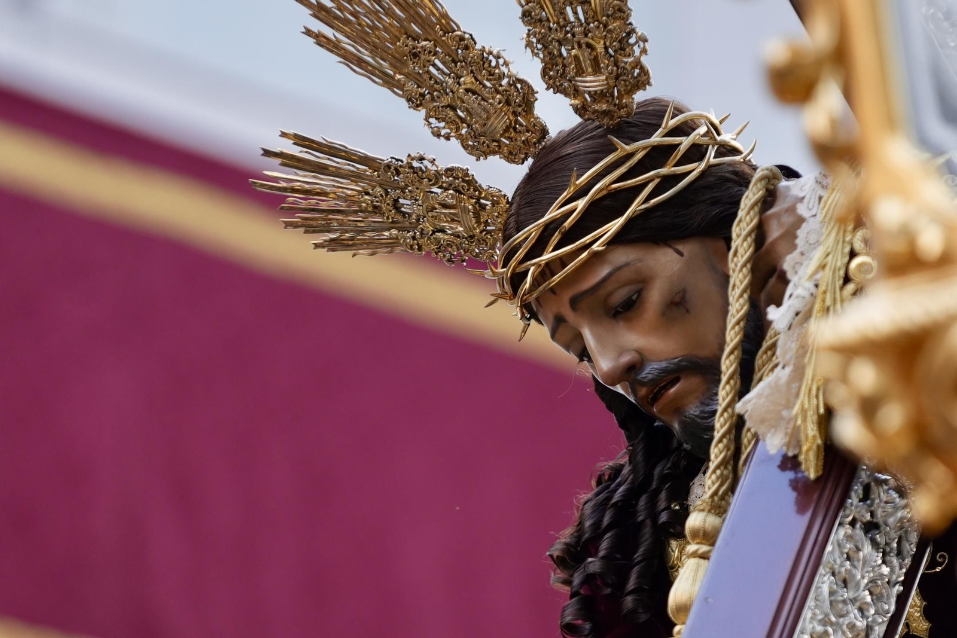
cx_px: 478
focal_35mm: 198
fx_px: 5264
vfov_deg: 6.9
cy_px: 319
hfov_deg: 10.4
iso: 400
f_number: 2.8
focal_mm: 198
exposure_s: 1/250
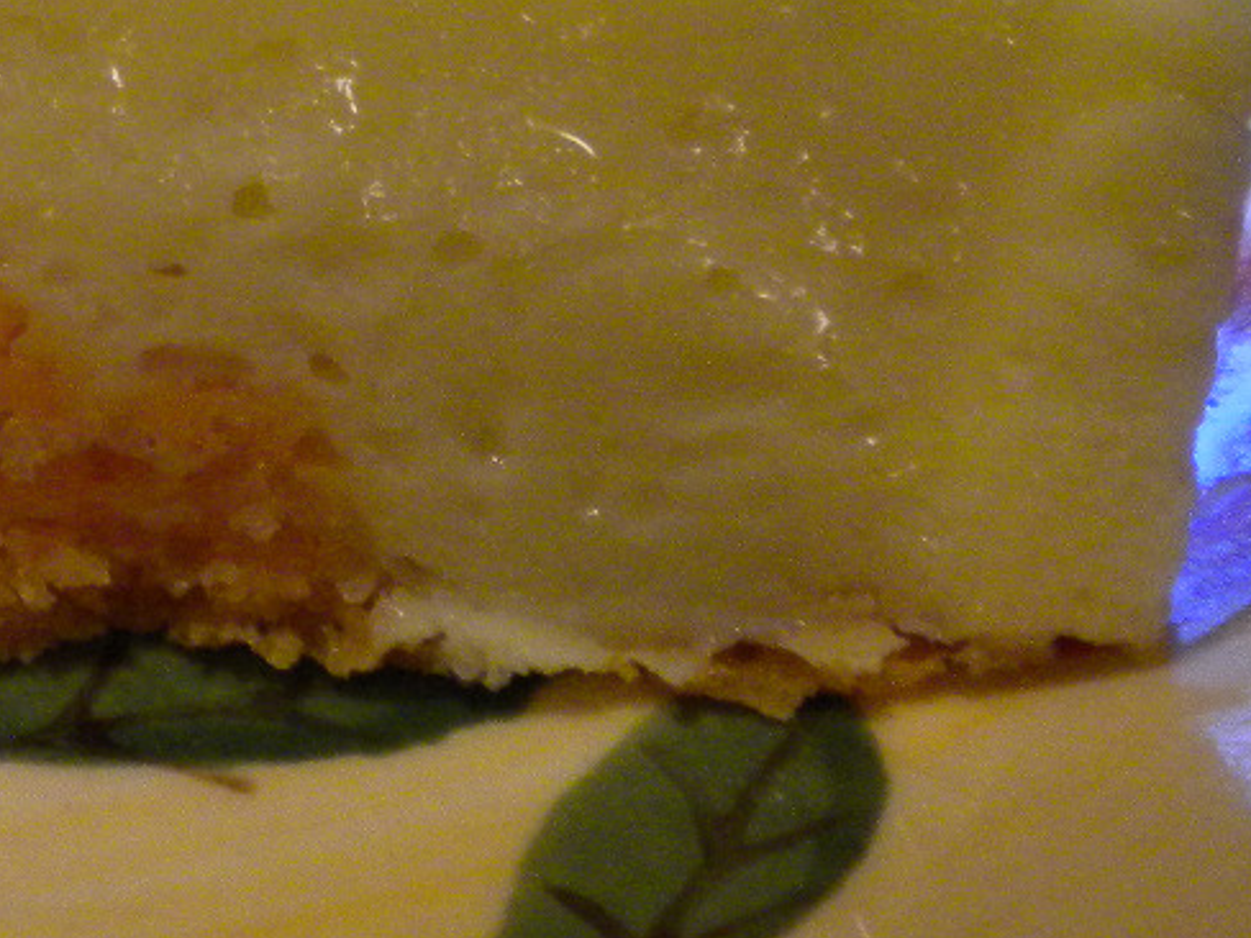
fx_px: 4373
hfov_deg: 15.5
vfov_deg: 12.1
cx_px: -379
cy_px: -10
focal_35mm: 121
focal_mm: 7.4
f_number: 3.5
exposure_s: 1/54.4
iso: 353
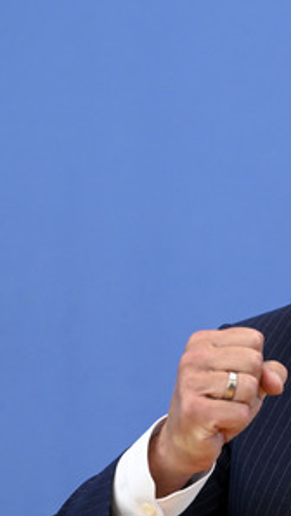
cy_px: 258
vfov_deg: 10.1
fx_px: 2931
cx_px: 384
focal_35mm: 214
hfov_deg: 5.6
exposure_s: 1/800
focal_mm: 135
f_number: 6.3
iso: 4000
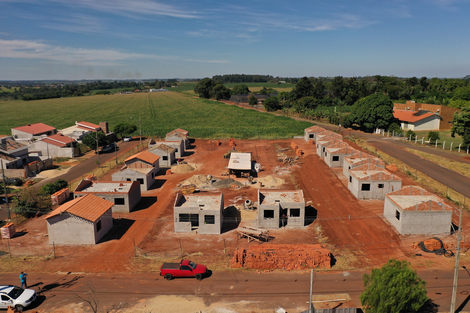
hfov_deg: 65.5
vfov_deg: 46.4
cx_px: 235
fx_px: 366
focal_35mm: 28
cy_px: 156
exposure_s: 1/60
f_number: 3.5
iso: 100
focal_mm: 10.26
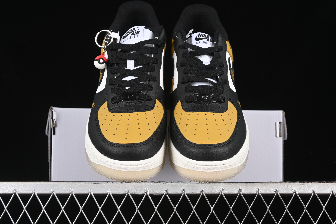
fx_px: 700
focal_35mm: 75
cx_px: 168
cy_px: 112
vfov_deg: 18.2
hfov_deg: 27.0
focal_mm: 50
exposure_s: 1/60
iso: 160
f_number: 6.3
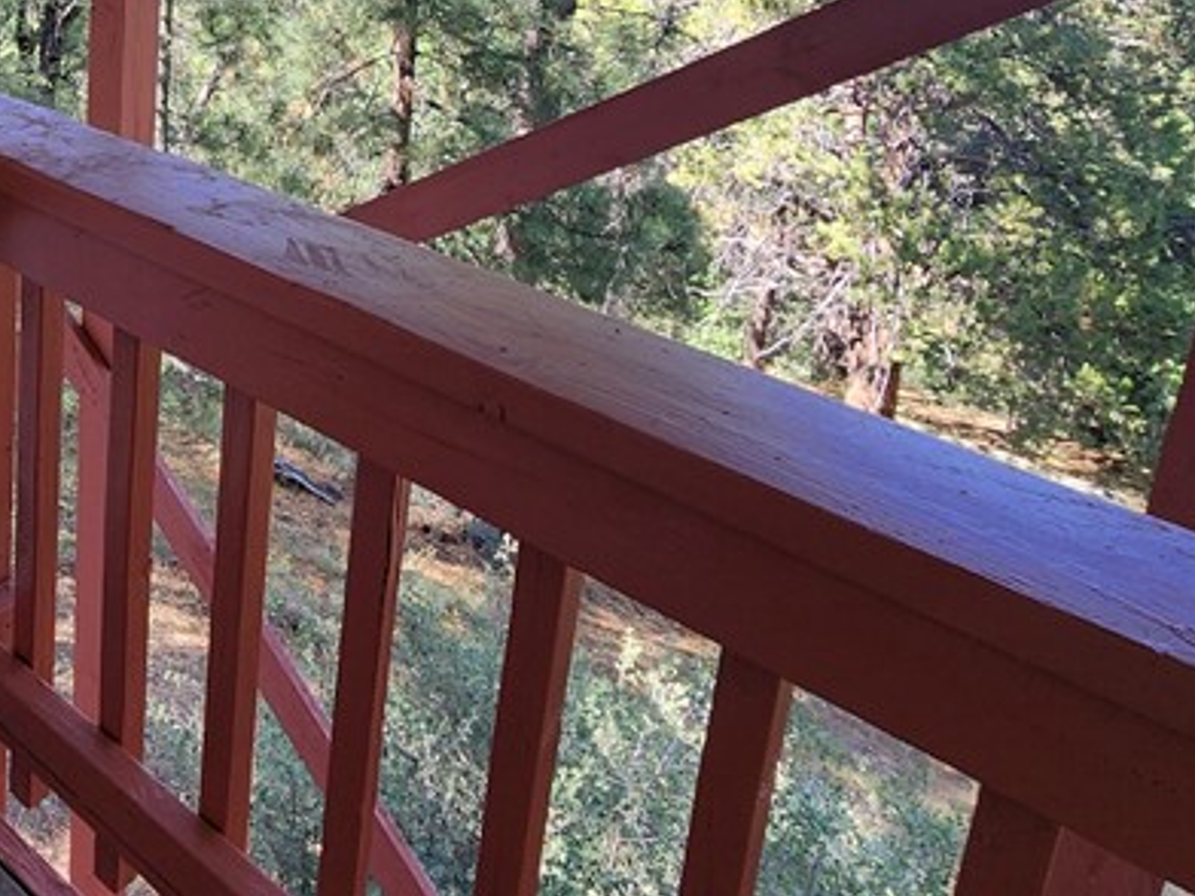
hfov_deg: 46.3
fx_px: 1174
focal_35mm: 34
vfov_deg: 37.7
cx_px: 30
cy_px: 18
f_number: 2.2
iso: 50
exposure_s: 1/167
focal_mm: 2.2
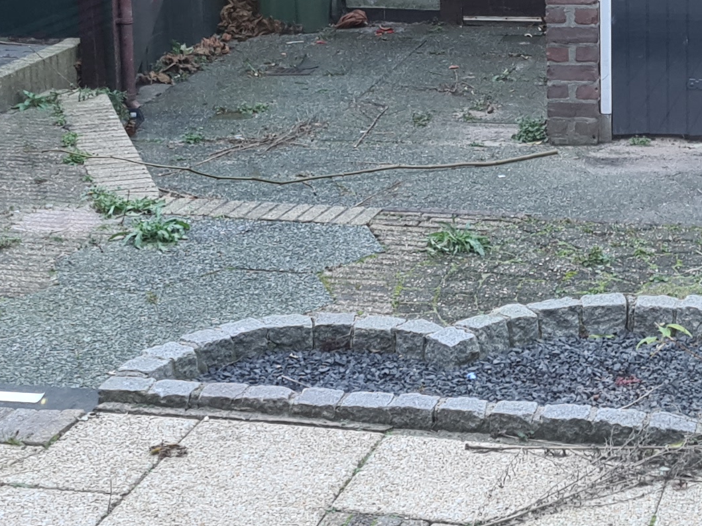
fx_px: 2007
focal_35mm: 99
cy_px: 60
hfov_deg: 19.7
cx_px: 491
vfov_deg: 14.8
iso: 160
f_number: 1.8
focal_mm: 5.4
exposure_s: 1/50
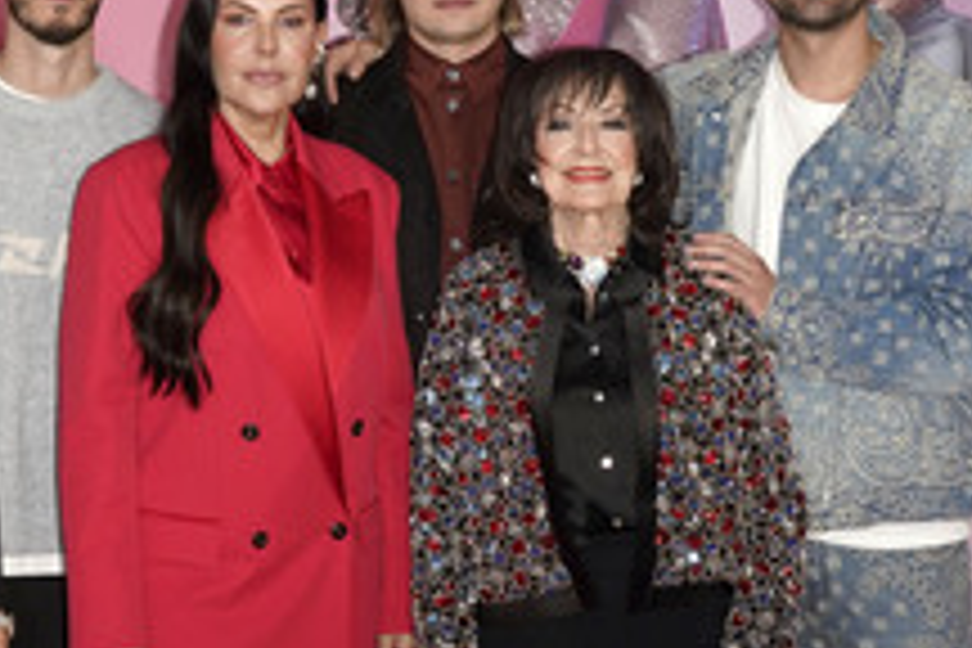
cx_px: 200
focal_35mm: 71
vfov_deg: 19.2
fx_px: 1917
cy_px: 284
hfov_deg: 27.9
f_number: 6.3
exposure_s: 1/160
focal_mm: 34
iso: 640
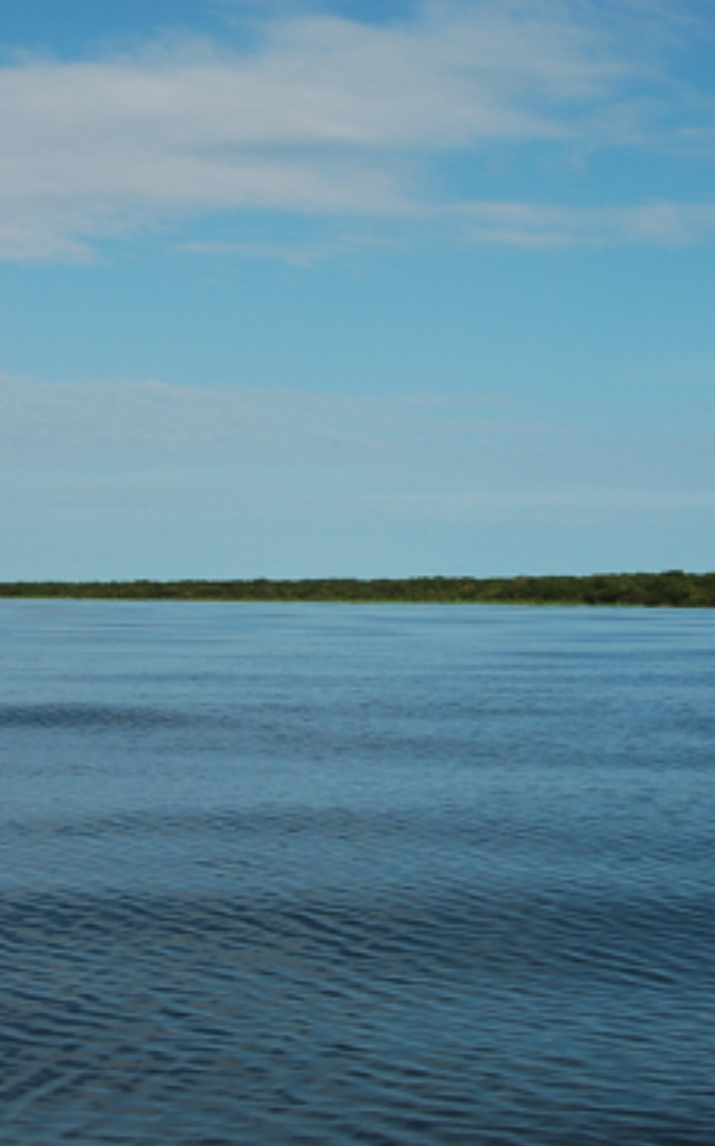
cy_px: 570
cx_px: 367
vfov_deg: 31.5
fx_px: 2028
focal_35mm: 65
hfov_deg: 20.0
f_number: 8
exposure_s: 1/800
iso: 200
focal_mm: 28
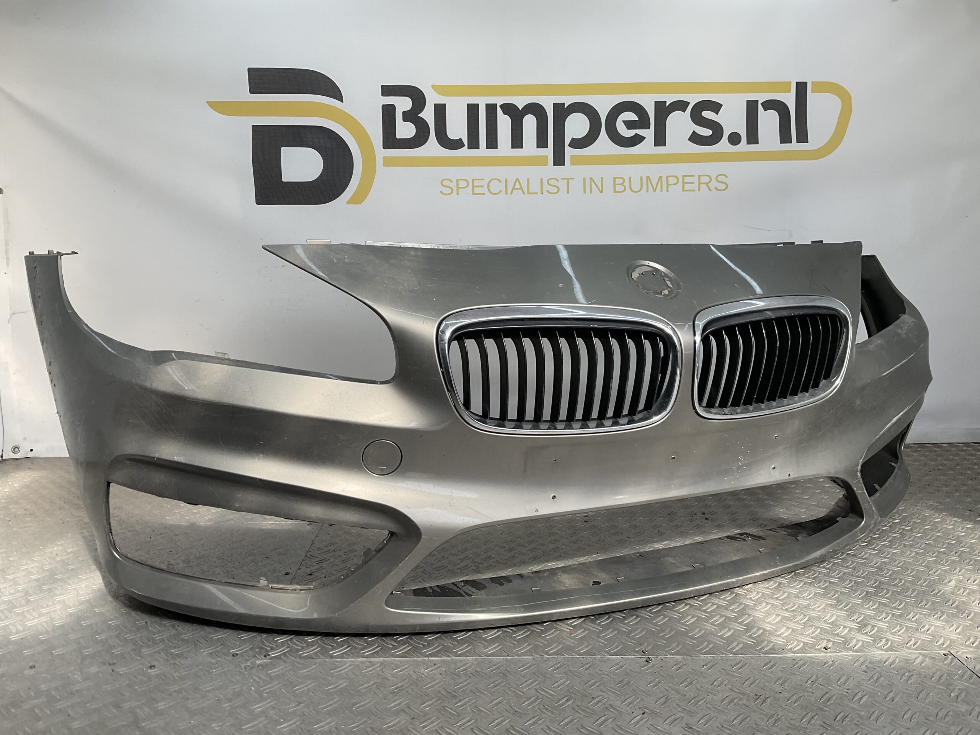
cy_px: 368
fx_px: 821
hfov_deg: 61.7
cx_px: 490
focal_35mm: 29
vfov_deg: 48.2
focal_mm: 3
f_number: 1.8
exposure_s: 1/383
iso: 16
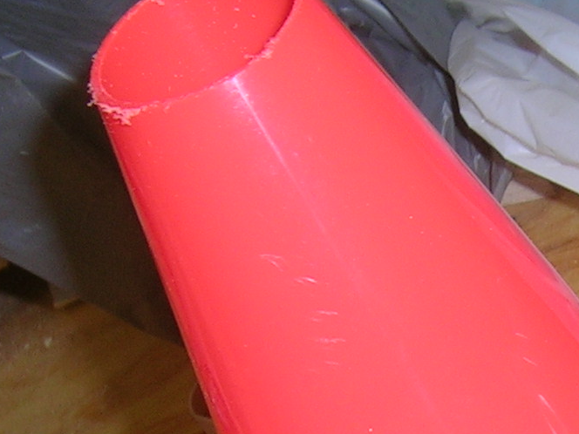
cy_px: 520
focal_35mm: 108
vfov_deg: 13.3
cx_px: 583
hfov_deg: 17.8
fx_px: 1806
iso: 50
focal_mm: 5.4
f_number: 2.8
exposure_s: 1/60.1
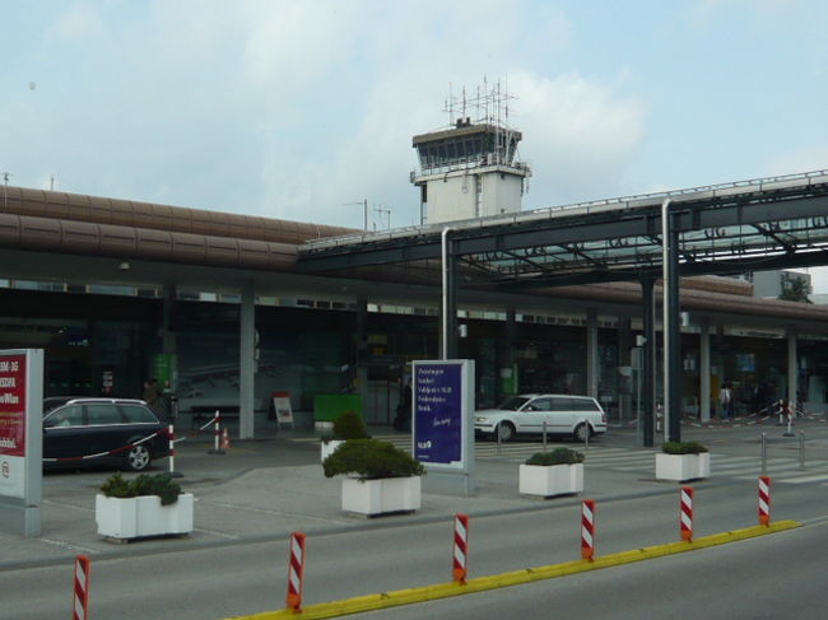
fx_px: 1148
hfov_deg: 39.7
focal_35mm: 48
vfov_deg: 30.2
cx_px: 414
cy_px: 310
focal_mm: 5.2
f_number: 3
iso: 100
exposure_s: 1/800
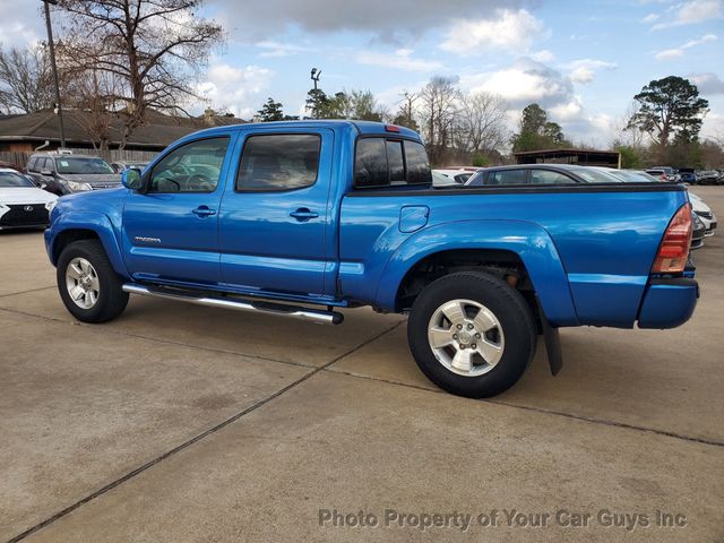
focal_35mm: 26
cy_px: 272
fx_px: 544
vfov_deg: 53.1
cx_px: 362
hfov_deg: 67.3
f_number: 2.4
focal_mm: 4.3
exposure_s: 1/660
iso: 50
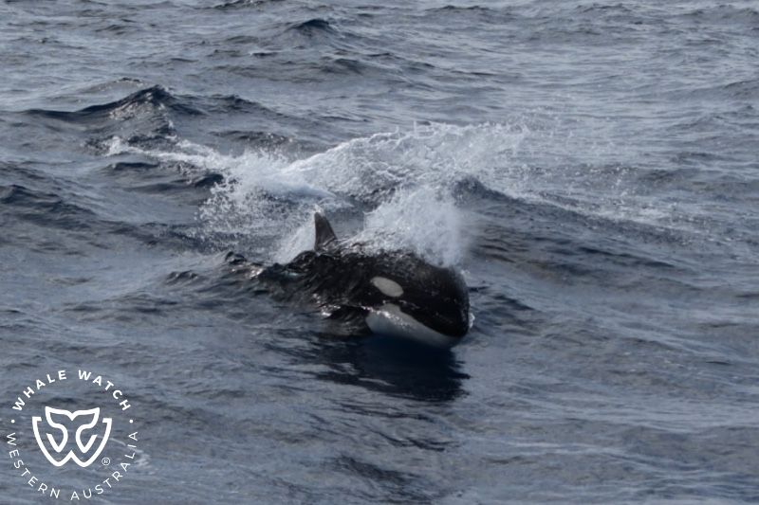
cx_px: 380
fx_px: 1792
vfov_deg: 16.1
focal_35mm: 85
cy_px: 252
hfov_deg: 23.9
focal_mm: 85
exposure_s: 1/8000
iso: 500
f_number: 4.8
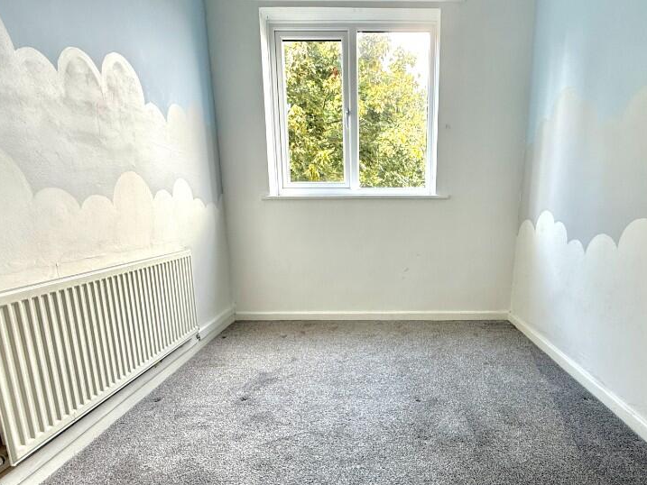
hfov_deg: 81.0
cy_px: 288
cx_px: 381
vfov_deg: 65.5
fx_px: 374
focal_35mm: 20
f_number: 2.2
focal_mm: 2.22
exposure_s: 1/99
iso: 125
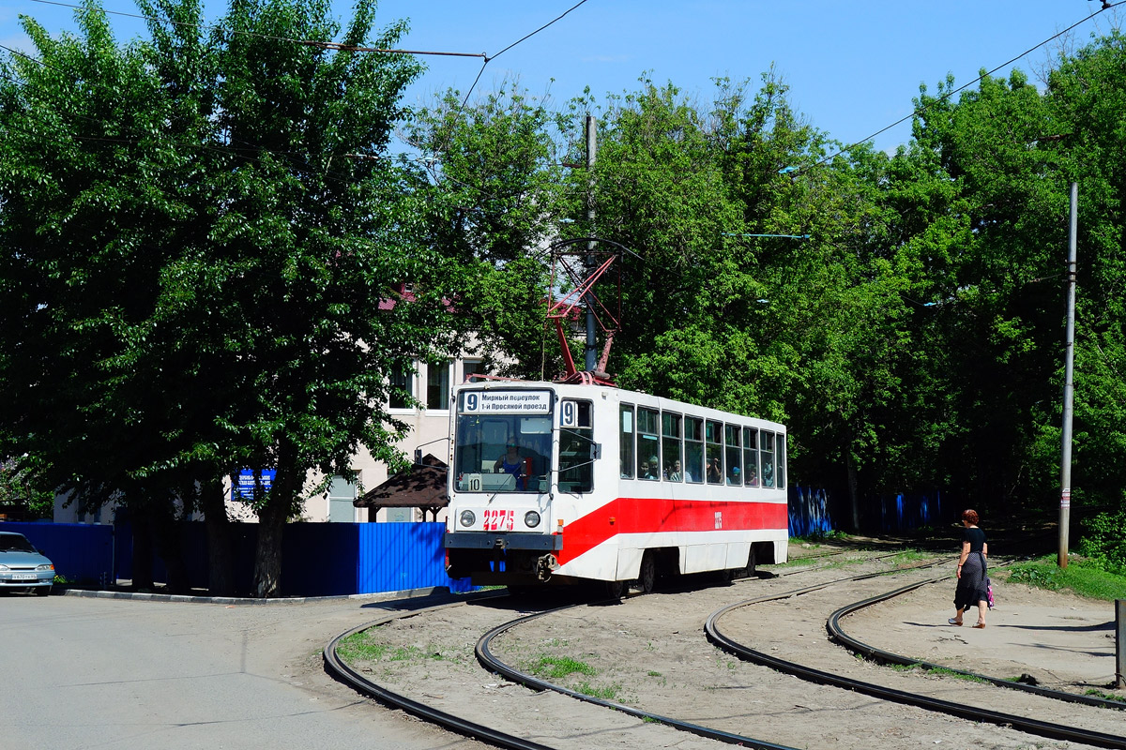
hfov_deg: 41.9
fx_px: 1470
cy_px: 375
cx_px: 563
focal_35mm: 47
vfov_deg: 28.6
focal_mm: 17.4
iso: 125
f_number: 6.3
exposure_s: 1/500
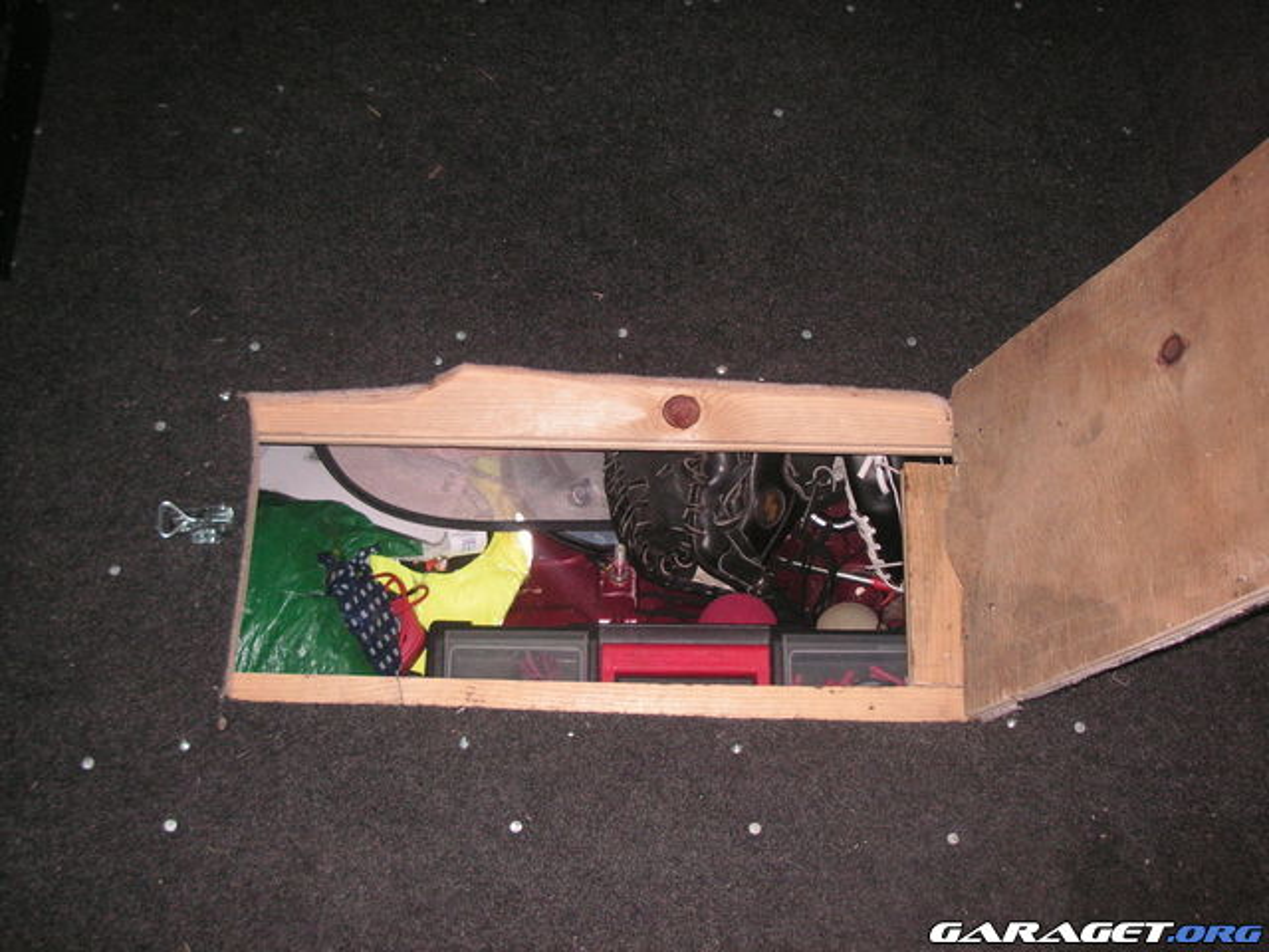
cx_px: 634
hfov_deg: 49.0
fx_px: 1393
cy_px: 476
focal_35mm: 38
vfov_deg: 37.7
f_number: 3.3
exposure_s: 1/45
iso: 160
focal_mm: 6.3
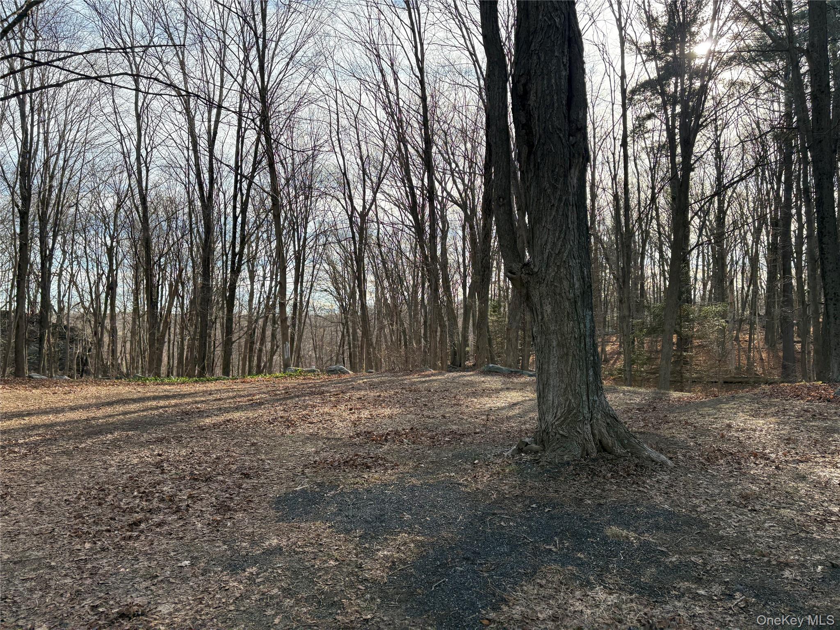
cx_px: 420
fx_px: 631
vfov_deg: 53.1
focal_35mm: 26
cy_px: 315
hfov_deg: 67.3
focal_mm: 5.96
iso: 64
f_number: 1.6
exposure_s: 1/1048
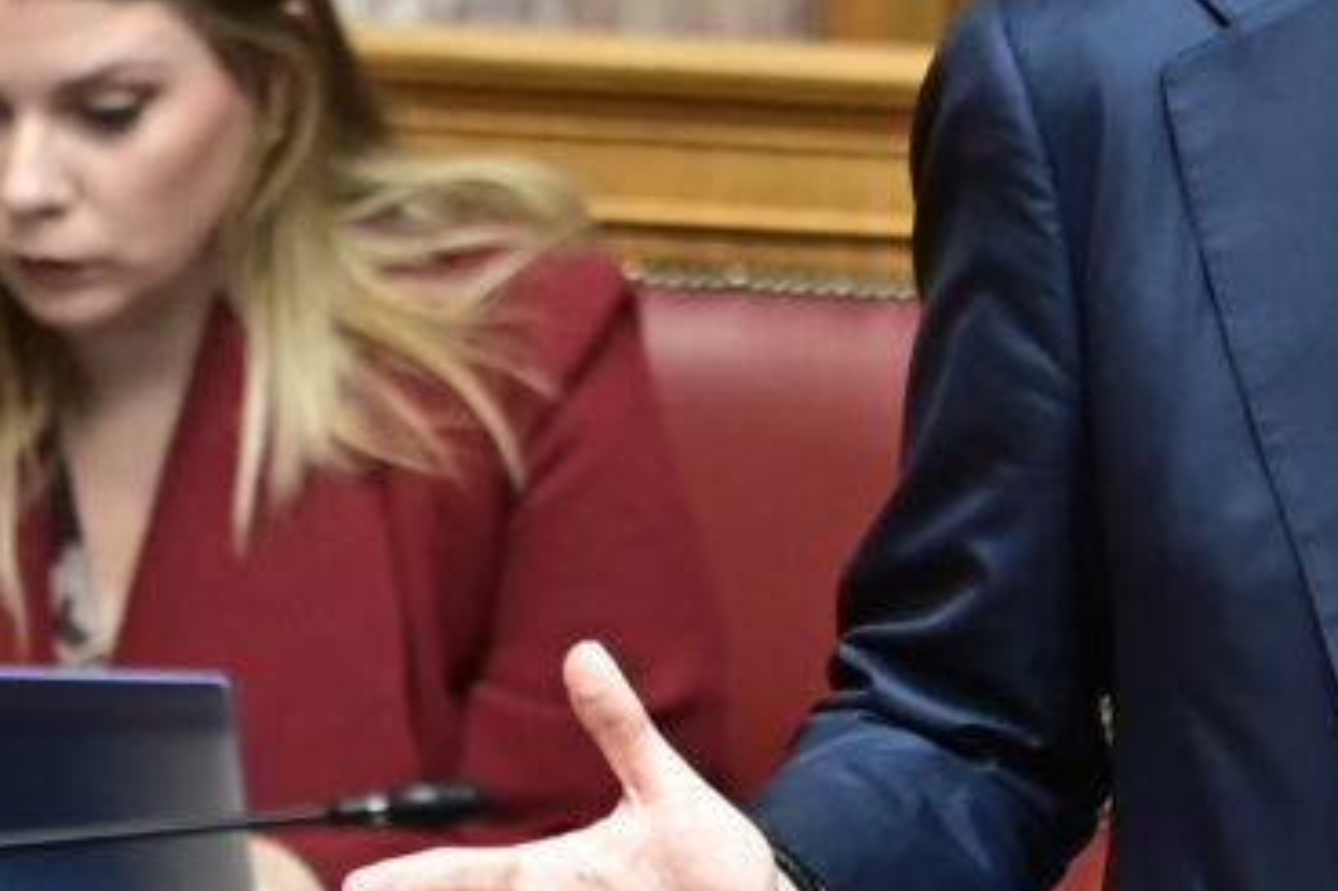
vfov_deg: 1.6
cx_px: 1731
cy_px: 242
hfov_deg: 2.5
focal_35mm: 835
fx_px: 31019
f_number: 3.2
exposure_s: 1/160
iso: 800
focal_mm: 200
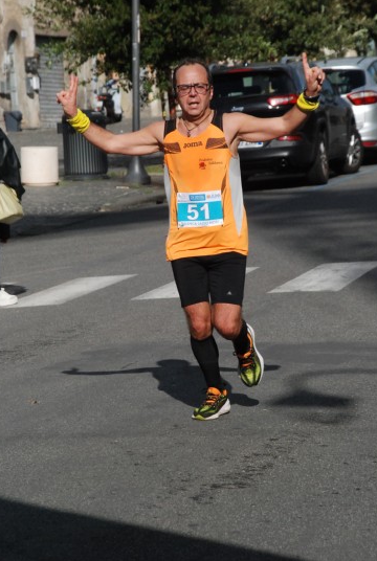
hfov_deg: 8.6
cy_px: 257
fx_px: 2493
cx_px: 199
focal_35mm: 160
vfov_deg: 12.8
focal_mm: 95
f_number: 9
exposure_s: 1/2000
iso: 1000
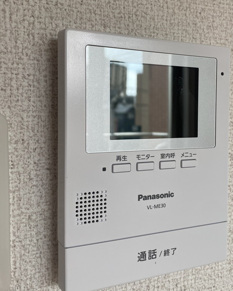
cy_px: 132
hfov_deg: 39.9
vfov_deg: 49.0
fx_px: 319
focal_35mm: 37
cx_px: 145
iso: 50
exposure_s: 1/121
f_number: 1.8
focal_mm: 4.25
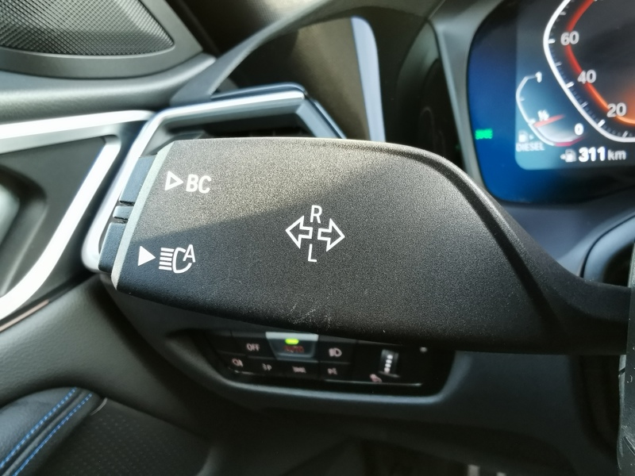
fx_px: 477
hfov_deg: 67.3
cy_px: 238
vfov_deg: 53.1
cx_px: 318
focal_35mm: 26
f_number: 2.2
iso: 250
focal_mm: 2.26
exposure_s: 1/33.3
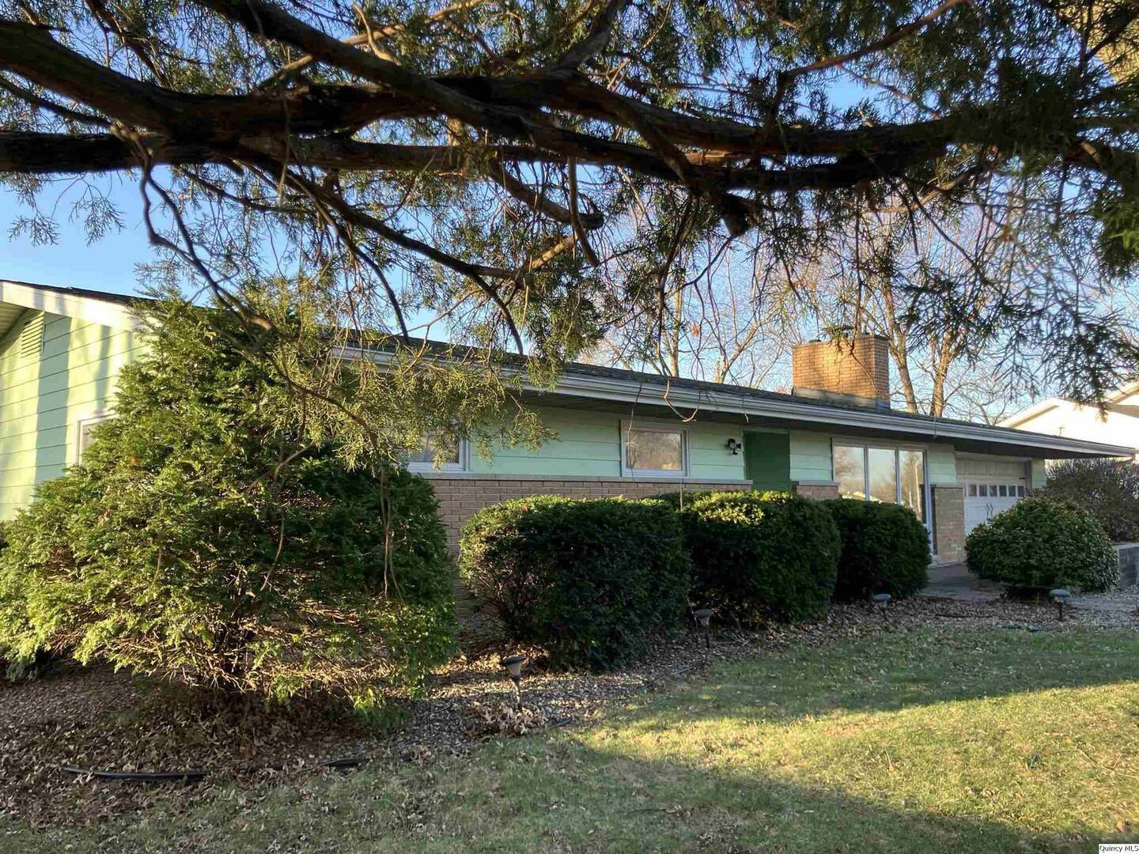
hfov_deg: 63.4
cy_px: 427
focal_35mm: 28
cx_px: 570
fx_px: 921
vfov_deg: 49.7
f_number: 1.8
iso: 20
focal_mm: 3.99
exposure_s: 1/134
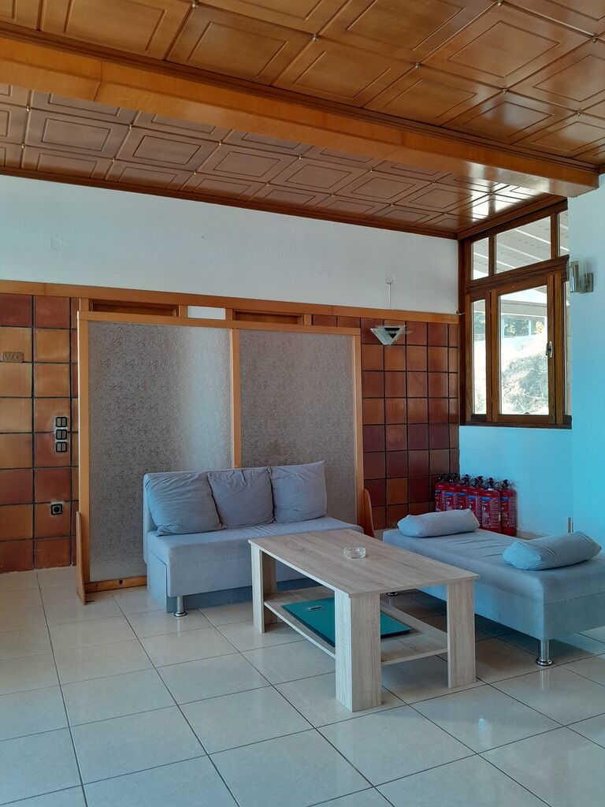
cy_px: 404
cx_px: 302
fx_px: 606
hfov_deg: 53.1
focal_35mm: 26
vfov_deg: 67.3
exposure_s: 1/50
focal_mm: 3.98
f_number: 1.8
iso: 160
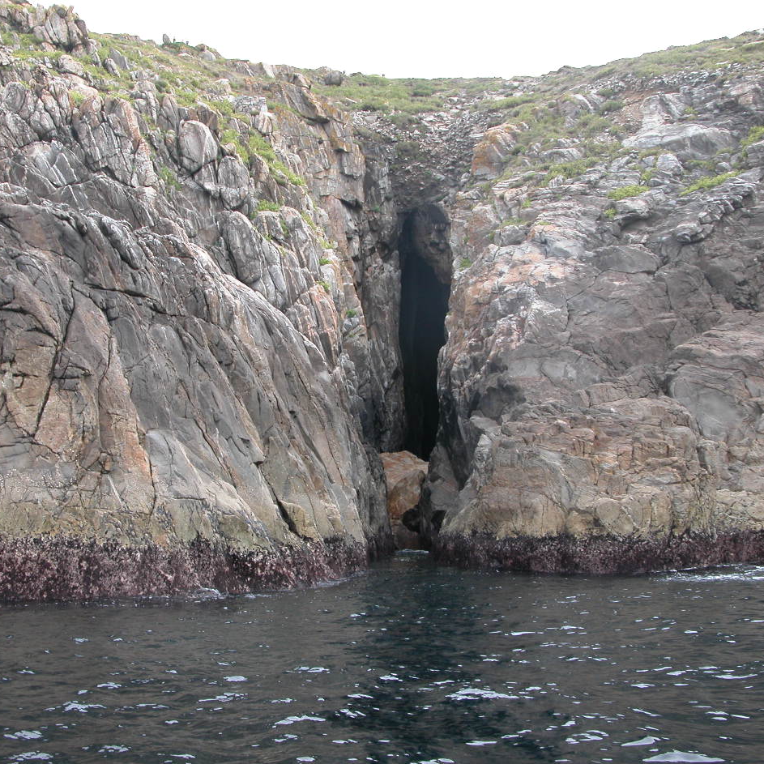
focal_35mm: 42
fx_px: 1049
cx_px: 327
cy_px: 382
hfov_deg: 39.9
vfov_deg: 40.0
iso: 100
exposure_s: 1/173
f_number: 4.5
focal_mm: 9
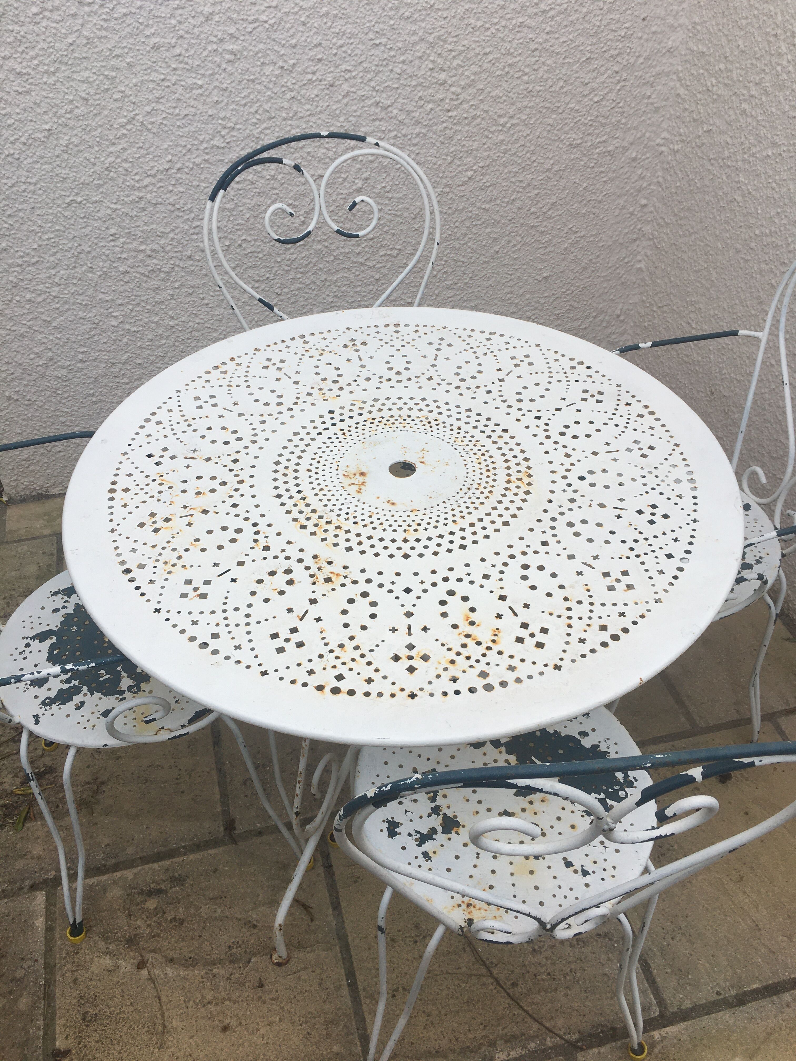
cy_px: 530
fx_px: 889
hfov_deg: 48.2
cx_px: 398
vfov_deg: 61.7
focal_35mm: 29
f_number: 2.2
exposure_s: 1/422
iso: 25
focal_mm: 4.15
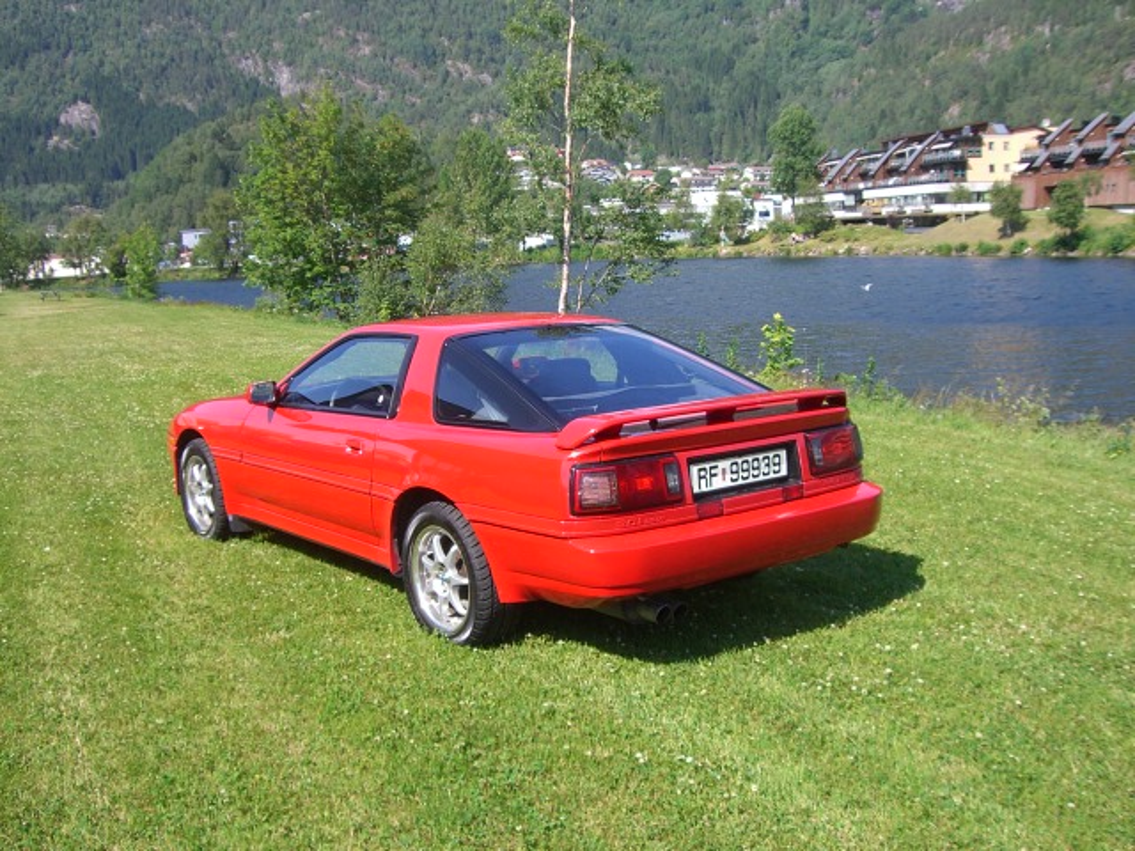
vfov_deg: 37.7
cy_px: 426
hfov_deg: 49.0
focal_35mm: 38
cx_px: 568
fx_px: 1246
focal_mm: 6.2
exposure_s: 1/320
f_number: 4.3
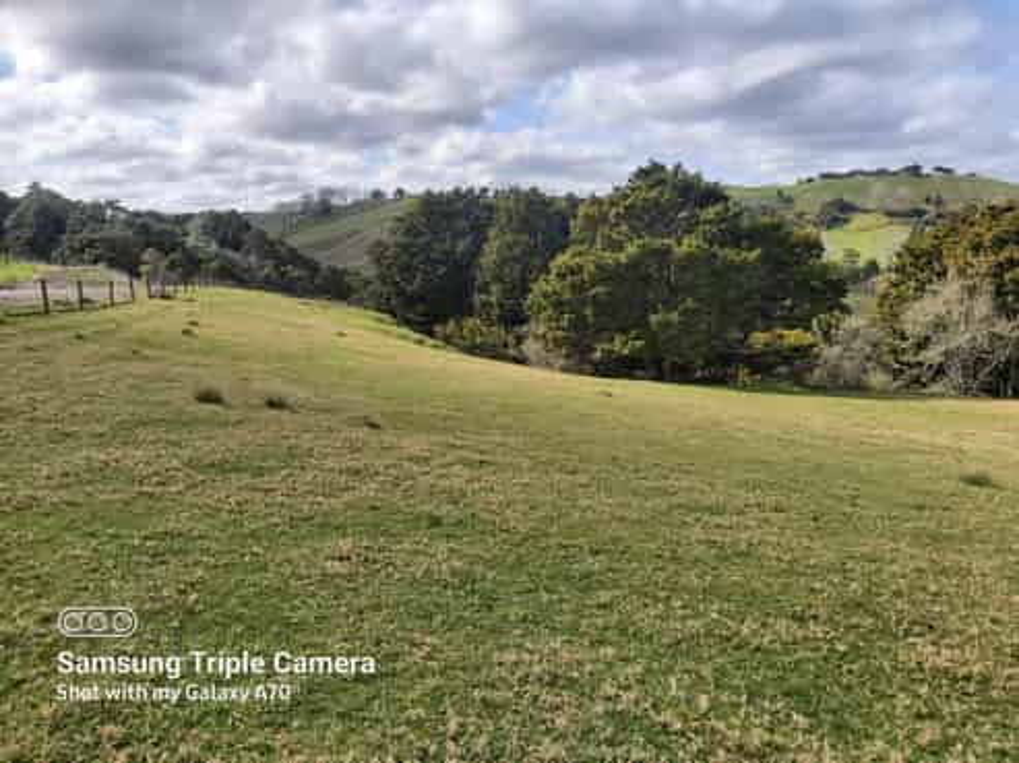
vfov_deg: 53.0
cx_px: 510
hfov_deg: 67.3
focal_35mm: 26
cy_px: 382
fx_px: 765
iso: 64
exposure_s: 1/1902
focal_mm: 3.92
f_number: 1.7
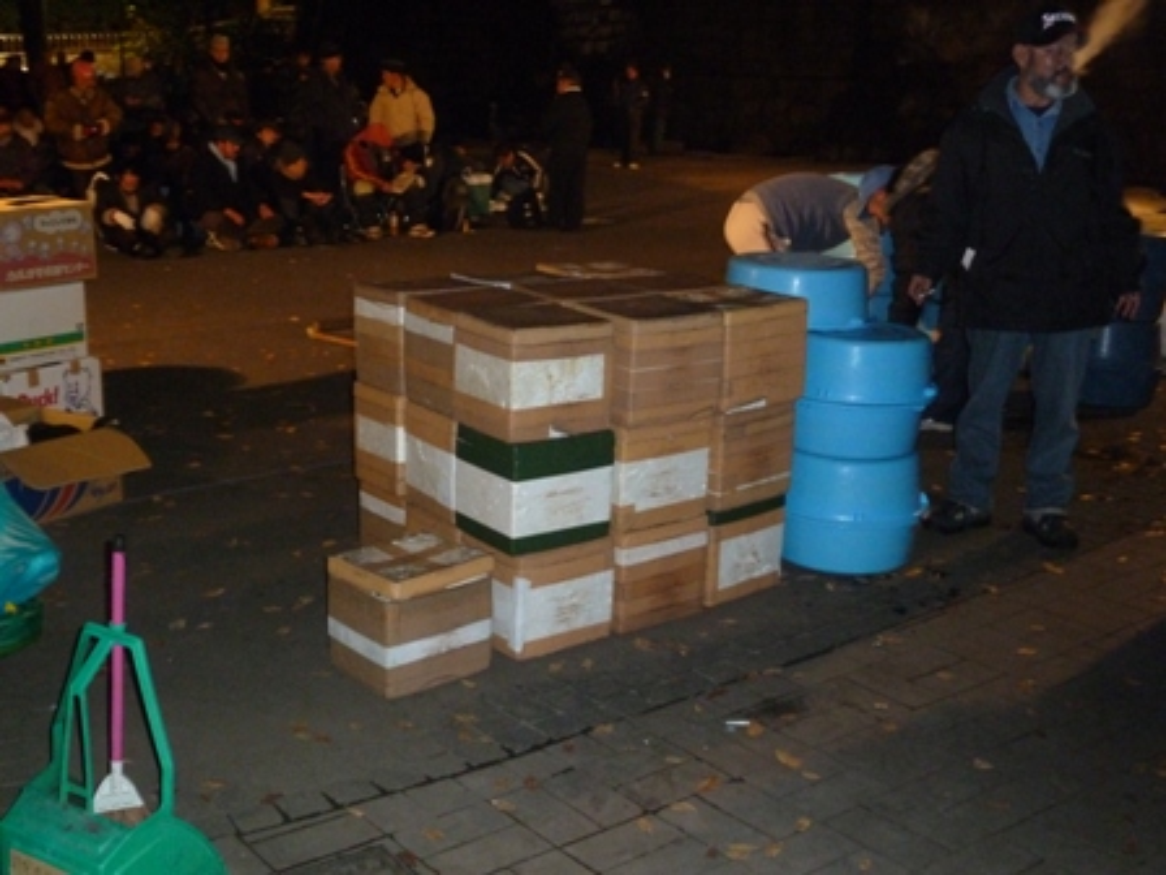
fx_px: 1415
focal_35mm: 42
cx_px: 583
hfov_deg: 44.8
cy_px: 438
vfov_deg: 34.3
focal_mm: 6.9
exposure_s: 1/8
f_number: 3.7
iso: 500
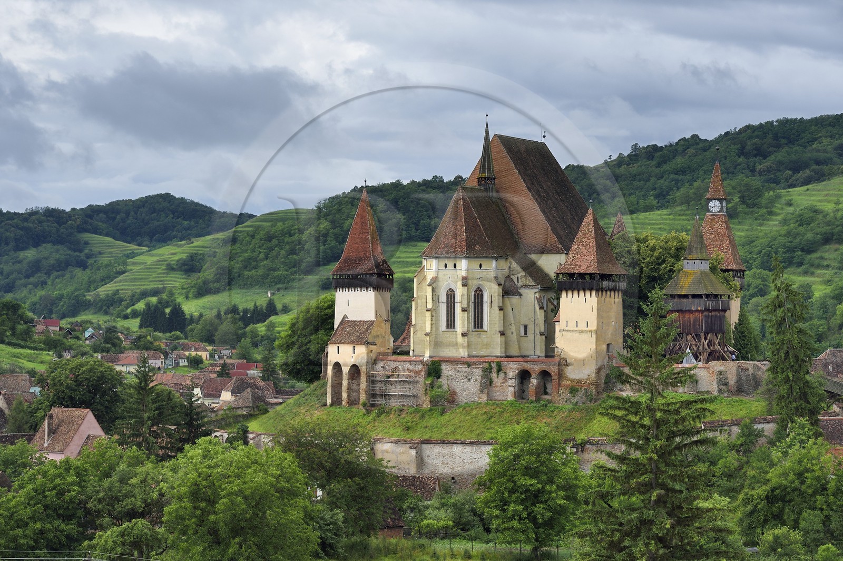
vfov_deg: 12.2
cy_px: 280
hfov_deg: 18.3
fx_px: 2620
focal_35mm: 112
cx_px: 422
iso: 400
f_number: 8
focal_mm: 112
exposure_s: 1/160
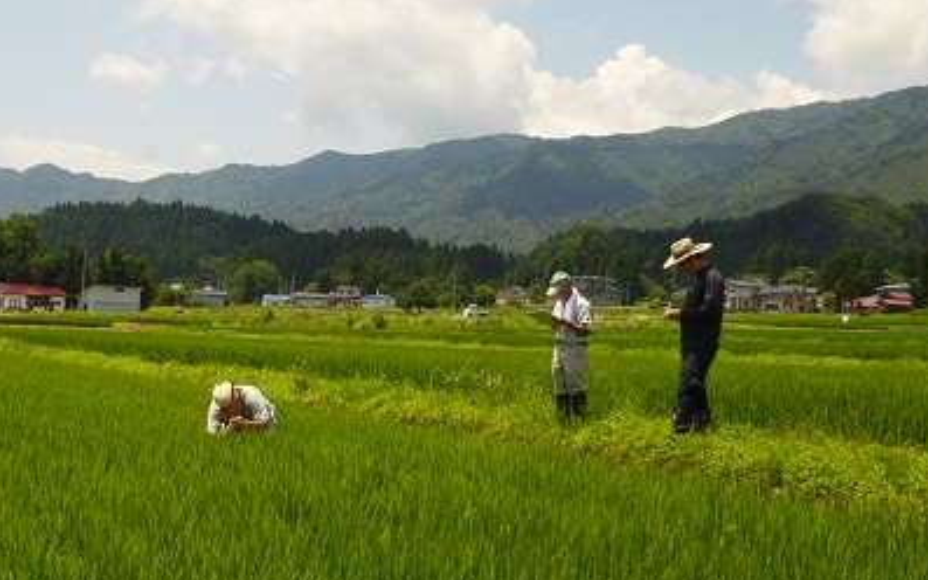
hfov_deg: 32.0
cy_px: 325
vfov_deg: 20.3
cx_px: 417
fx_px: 1618
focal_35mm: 64
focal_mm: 9.2
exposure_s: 1/800
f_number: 4.1
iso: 100
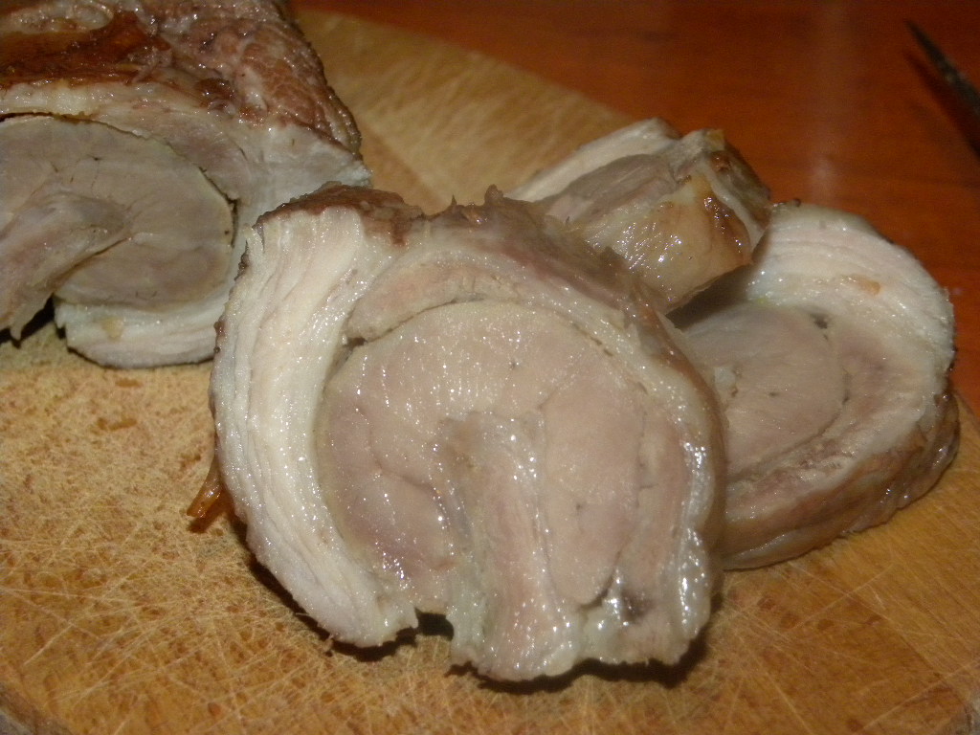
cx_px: 490
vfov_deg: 17.4
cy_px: 368
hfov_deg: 23.0
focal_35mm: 85
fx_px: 2406
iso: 400
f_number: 4
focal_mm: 15.1
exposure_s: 1/30
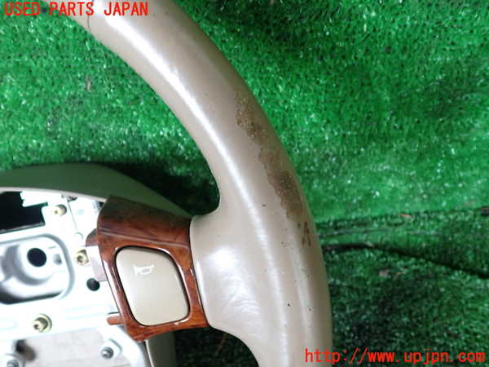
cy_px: 184
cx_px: 244
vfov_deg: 46.8
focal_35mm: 30
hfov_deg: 60.0
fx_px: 424
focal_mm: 5.4
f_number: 2.3
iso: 320
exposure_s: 1/30
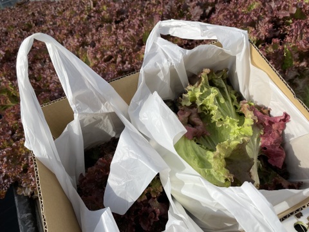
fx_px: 232
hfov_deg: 67.3
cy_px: 116
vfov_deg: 53.1
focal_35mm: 26
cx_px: 154
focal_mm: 4.2
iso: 32
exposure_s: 1/3205
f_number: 1.6
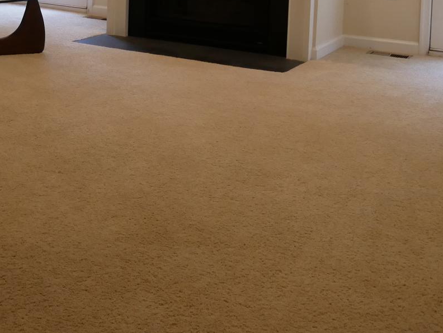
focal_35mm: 62
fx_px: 794
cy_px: -89
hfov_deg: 30.8
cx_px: 132
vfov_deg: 21.6
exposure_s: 1/60
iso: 800
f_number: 3.5
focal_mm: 12
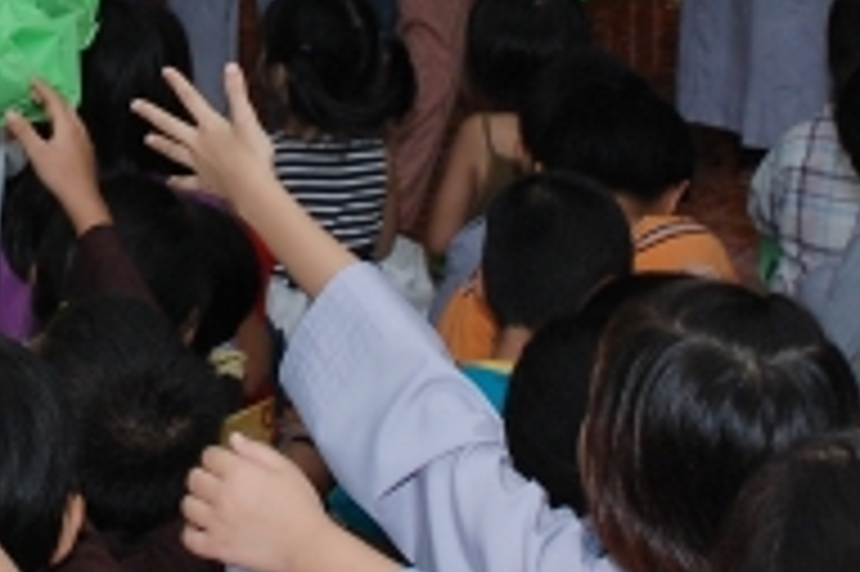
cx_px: 113
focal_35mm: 141
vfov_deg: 9.6
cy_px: -106
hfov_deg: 14.4
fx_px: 3365
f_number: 7.1
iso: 800
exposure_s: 1/60
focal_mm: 28
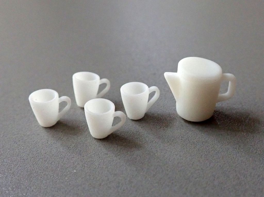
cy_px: 98
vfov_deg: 46.8
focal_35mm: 30
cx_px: 132
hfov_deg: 60.0
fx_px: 229
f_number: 3.2
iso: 640
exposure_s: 1/320
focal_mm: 5.5
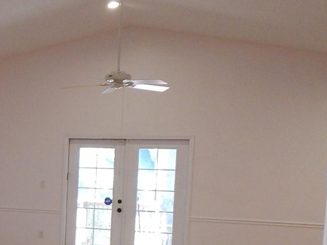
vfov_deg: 22.7
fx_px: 595
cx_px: -43
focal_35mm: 63
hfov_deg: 27.7
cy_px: 222
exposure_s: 1/30
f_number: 3
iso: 280
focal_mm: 4
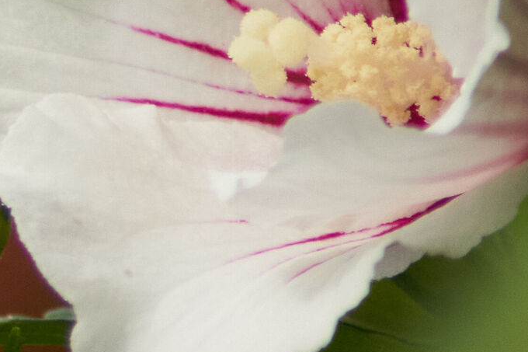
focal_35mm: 3177
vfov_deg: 0.4
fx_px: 46582
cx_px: -274
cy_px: 65
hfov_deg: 0.6
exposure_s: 1/2000
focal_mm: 600
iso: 2000
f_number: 11
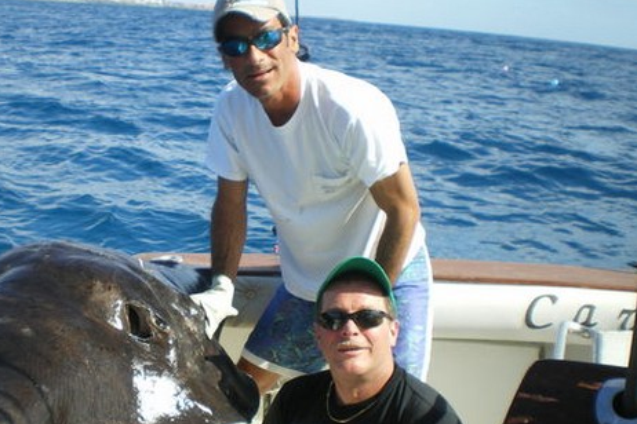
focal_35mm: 51
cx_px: 208
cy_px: 251
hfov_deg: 38.4
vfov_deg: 26.4
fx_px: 902
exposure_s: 1/250
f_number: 4.6
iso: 50
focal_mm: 6.3
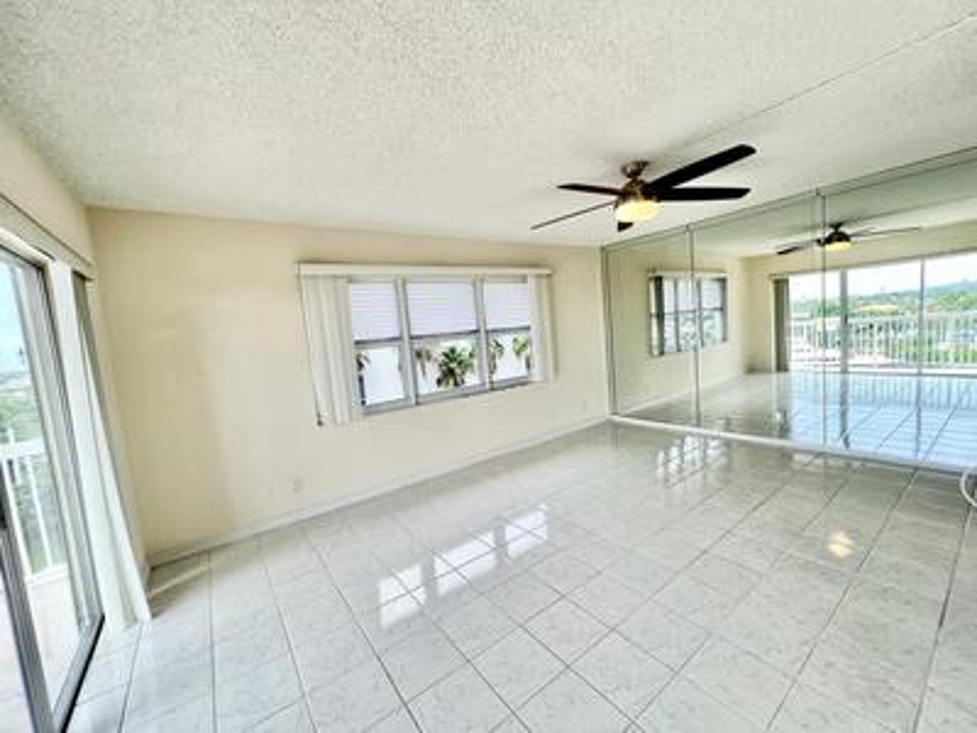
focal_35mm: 13
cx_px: 488
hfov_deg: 106.2
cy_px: 366
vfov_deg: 89.9
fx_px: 367
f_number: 1.8
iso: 64
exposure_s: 1/120
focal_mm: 1.57
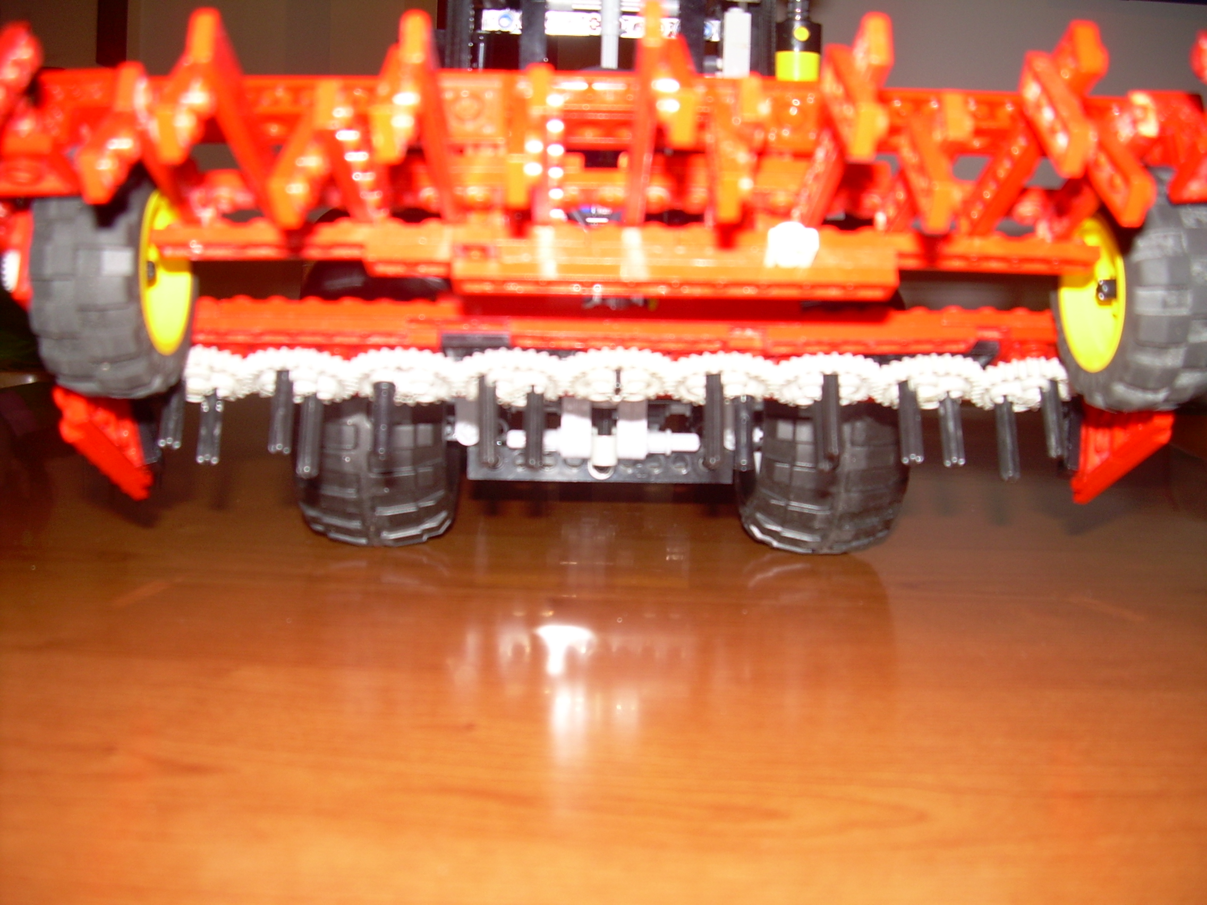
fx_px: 1325
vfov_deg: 37.7
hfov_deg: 49.0
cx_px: 604
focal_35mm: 38
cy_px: 452
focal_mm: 6.3
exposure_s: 1/60
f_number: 2.8
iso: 50
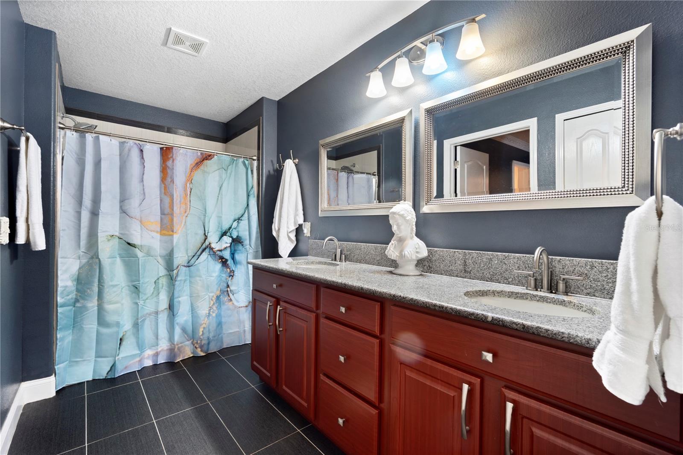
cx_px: 342
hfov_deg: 100.4
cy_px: 228
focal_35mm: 15
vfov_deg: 77.3
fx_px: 285
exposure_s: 5
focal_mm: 10
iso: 100
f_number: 8
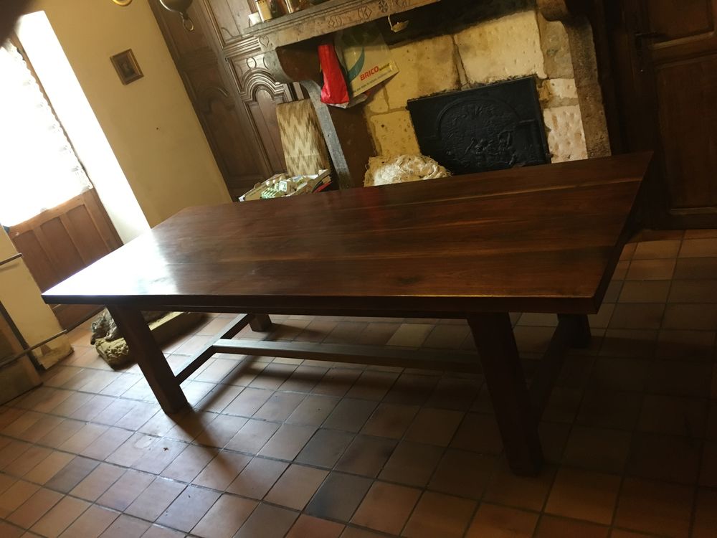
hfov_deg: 61.7
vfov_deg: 48.2
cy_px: 269
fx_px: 601
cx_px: 358
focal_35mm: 29
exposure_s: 1/20
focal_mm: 4.15
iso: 200
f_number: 2.2
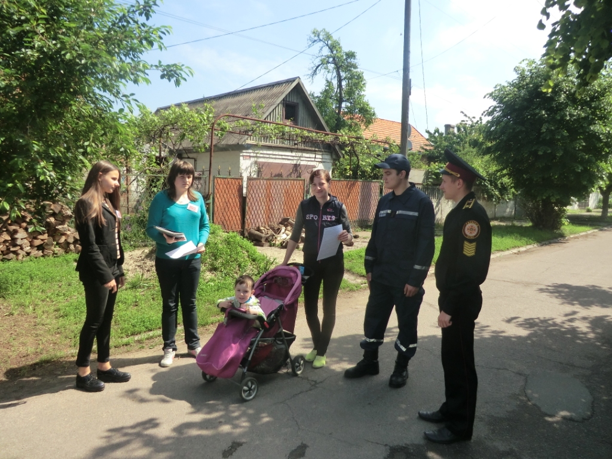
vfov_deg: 56.8
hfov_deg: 71.6
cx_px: 306
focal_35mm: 24
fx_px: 424
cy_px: 230
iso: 80
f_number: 3.2
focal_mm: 4.3
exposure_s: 1/640
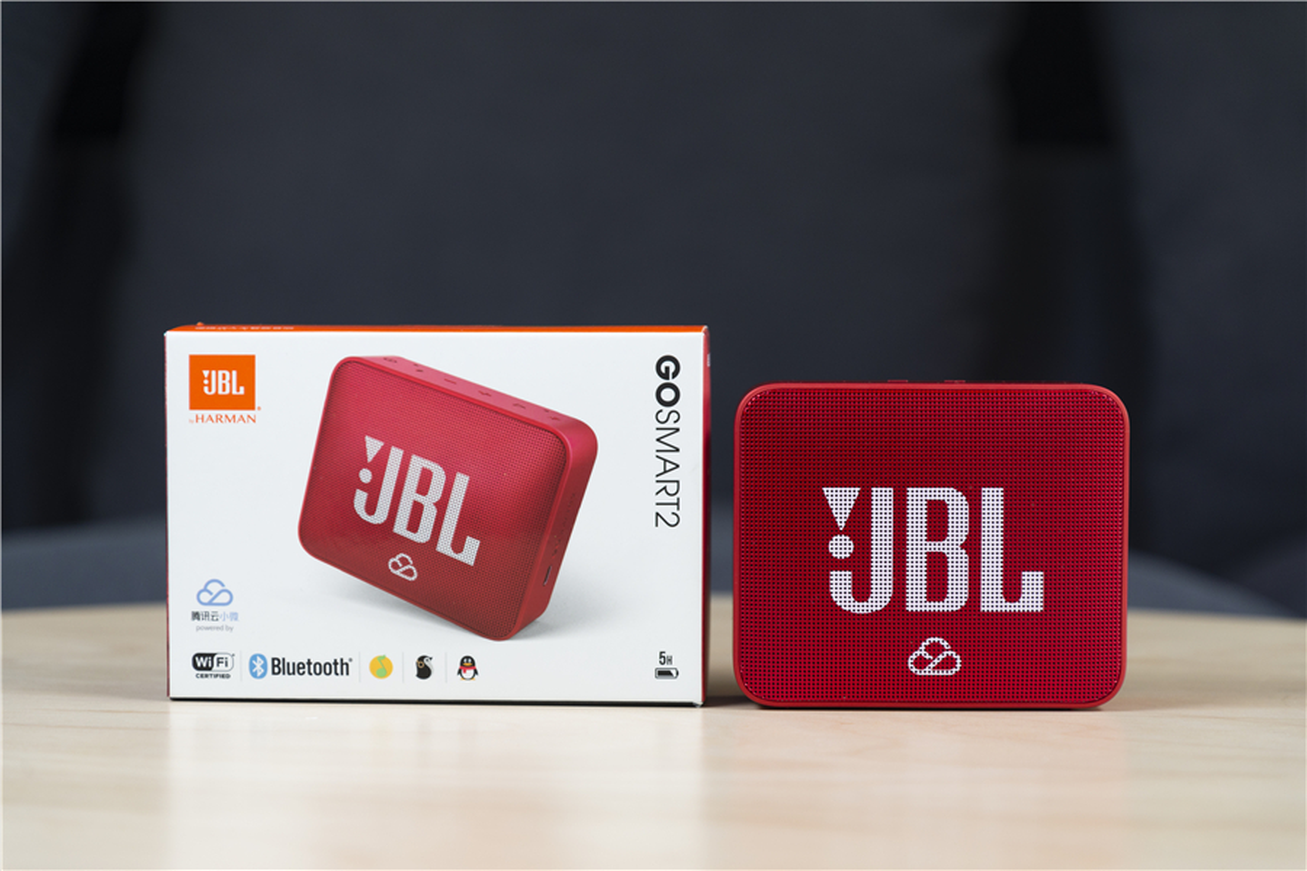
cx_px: 654
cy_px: 436
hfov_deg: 23.9
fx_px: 3086
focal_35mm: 85
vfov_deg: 16.1
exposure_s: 1/125
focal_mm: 85
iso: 320
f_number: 4.5
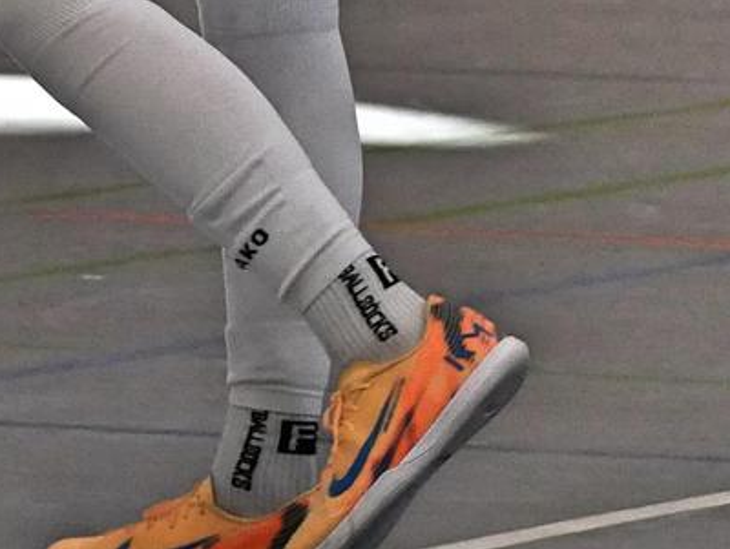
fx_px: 21874
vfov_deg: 1.4
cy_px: -440
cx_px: 339
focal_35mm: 1036
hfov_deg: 1.9
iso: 2500
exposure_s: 1/500
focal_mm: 108
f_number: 4.1
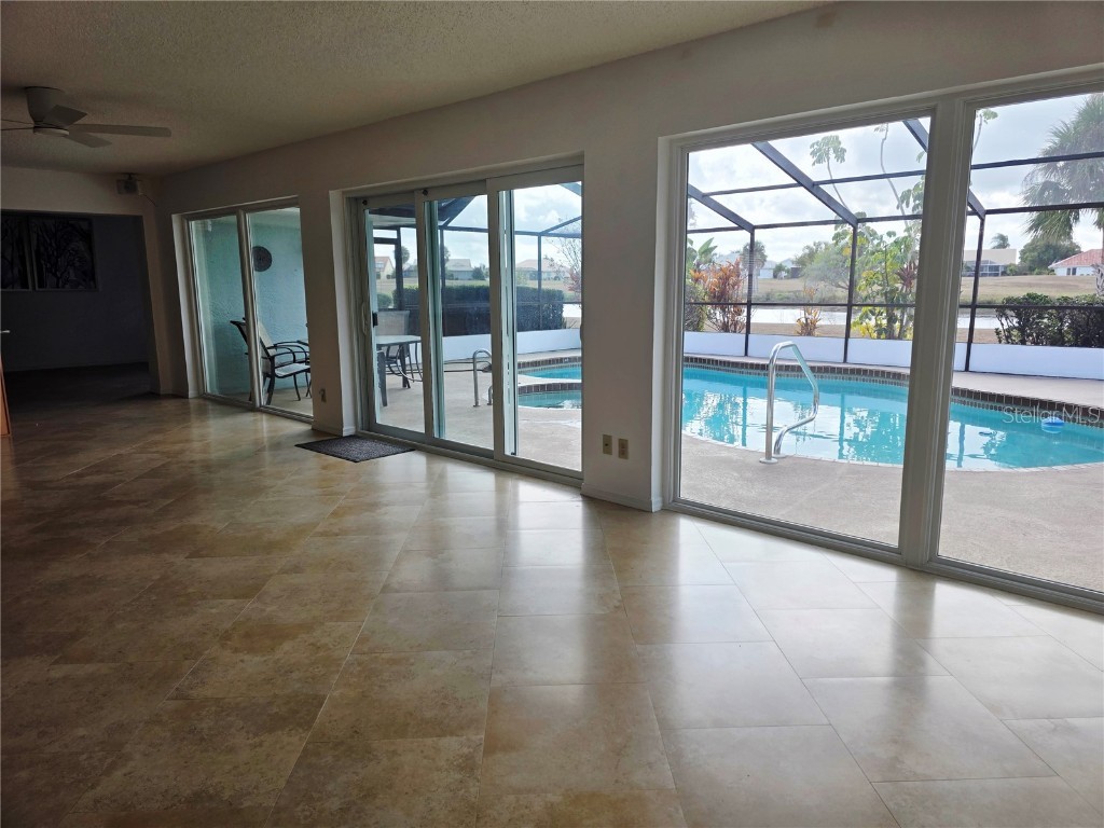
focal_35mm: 23
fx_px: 734
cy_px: 414
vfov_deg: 58.9
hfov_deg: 73.9
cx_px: 552
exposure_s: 1/370
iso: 32
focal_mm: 6.3
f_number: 1.7
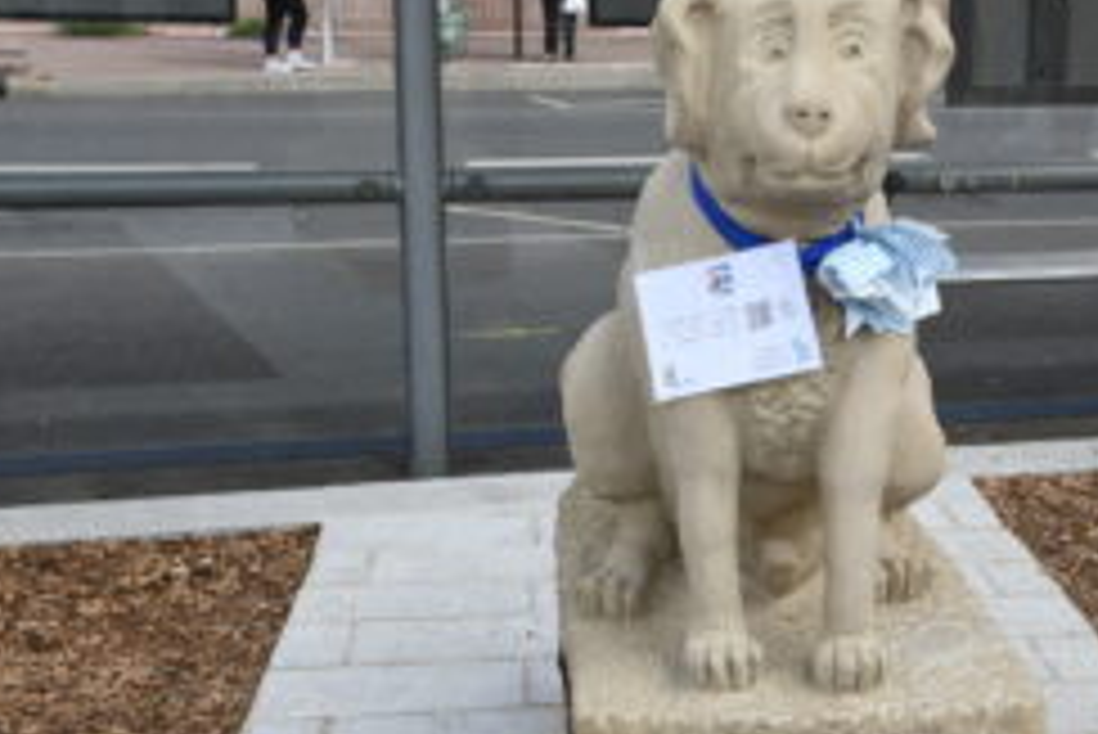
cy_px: 439
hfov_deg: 30.8
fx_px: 1953
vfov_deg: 21.2
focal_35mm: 64
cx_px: 828
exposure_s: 1/125
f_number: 9
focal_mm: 26
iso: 110
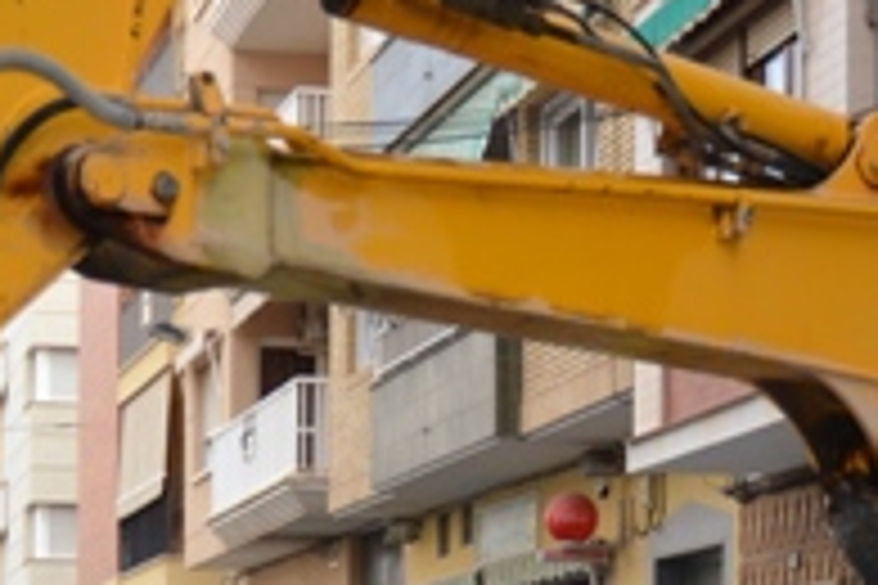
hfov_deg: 17.3
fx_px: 2878
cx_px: 374
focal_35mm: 118
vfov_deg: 11.2
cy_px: 826
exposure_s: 1/160
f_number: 4
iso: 100
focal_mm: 24
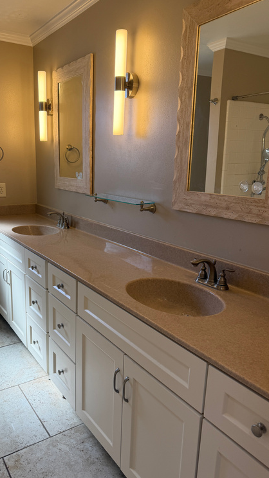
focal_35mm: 27
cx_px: 99
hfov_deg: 42.5
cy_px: 245
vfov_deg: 69.9
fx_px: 343
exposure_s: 1/178
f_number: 1.78
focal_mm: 6.76
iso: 80
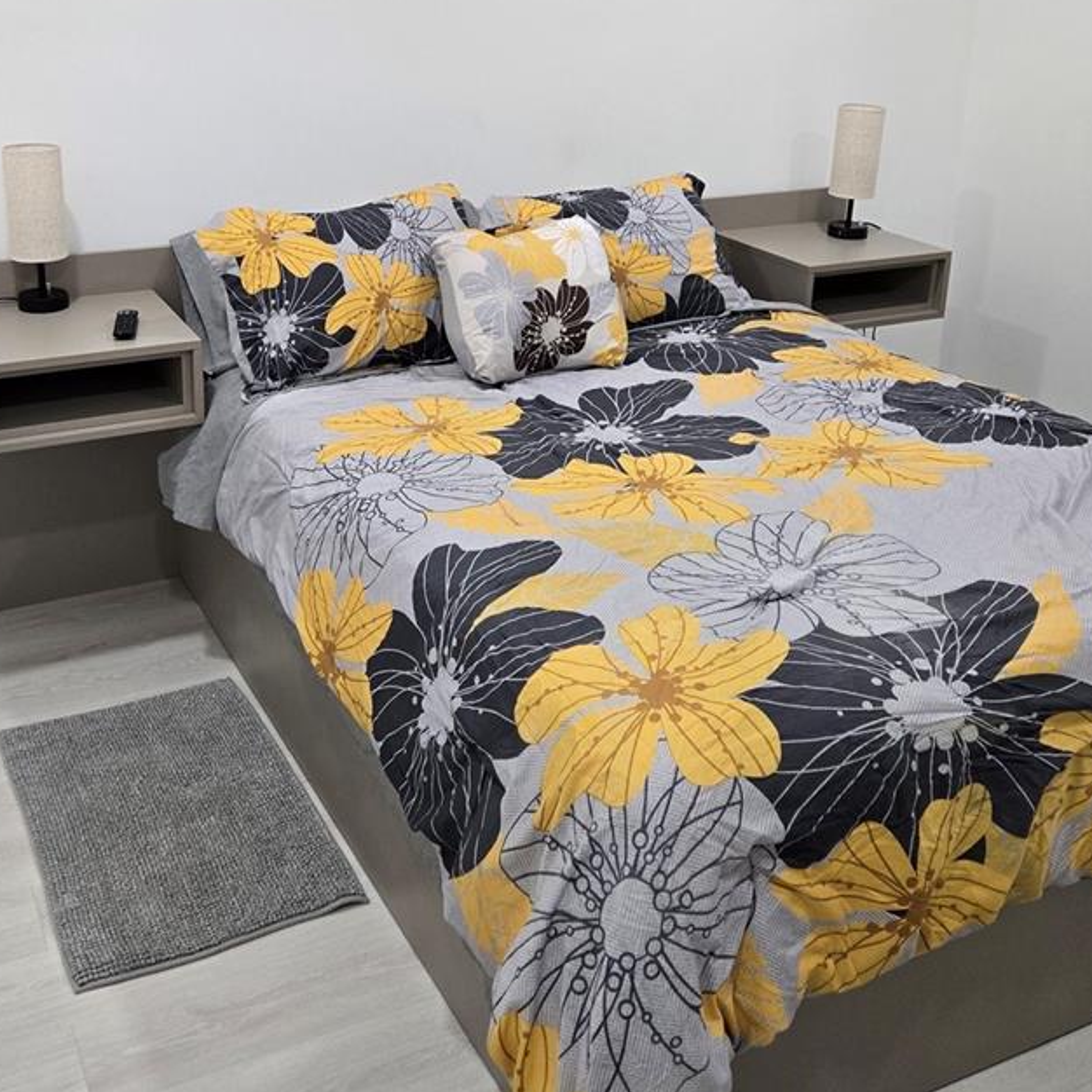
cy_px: 324
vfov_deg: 42.0
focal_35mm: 39
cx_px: 452
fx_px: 1392
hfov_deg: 42.7
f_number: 1.8
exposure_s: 1/120
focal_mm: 5.4
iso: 200
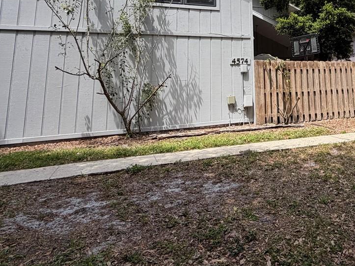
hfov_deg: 54.5
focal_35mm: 31
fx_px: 318
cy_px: 31
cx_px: 283
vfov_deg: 42.1
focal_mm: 2.22
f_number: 2.2
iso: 40
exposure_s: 1/760
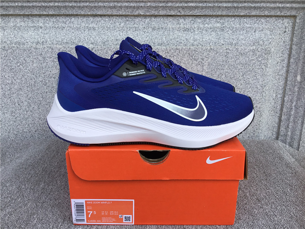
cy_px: 114
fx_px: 273
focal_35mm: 31
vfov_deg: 45.4
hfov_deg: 58.4
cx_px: 152
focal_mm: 3.3
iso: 25
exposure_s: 1/440
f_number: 2.4
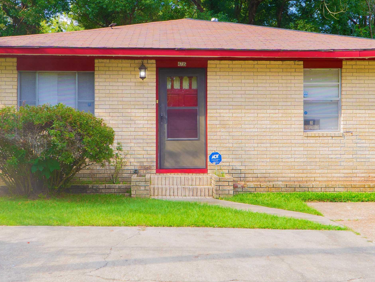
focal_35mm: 47
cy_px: 124
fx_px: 509
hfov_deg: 40.4
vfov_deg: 30.9
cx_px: 182
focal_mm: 20
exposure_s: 1/125
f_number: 5
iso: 64
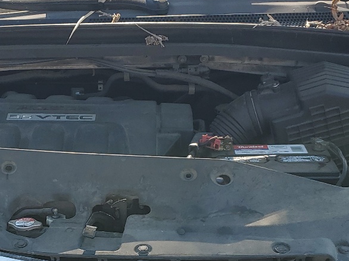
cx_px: 95
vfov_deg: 20.3
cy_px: 238
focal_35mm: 71
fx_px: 716
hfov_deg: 27.1
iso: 50
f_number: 1.5
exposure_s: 1/1111
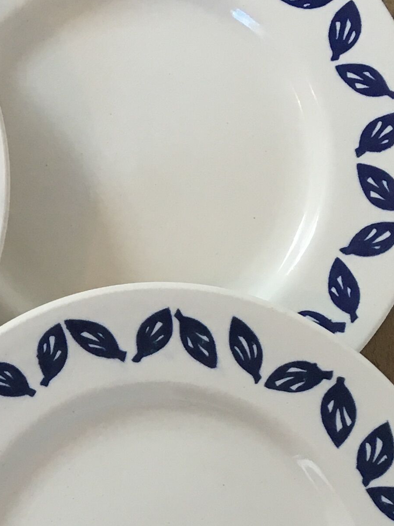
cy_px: 416
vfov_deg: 20.0
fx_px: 1472
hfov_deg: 14.5
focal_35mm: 97
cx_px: -138
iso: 40
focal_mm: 4.15
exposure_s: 1/33
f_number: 2.2
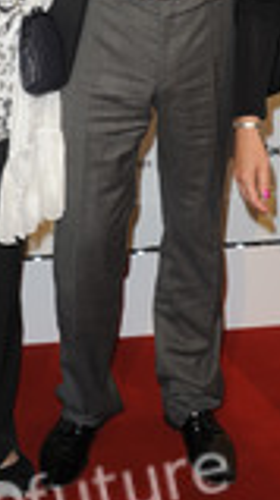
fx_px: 1259
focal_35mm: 95
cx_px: 170
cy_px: 57
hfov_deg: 12.7
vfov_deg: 22.0
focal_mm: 36
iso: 800
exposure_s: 1/160
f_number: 6.3
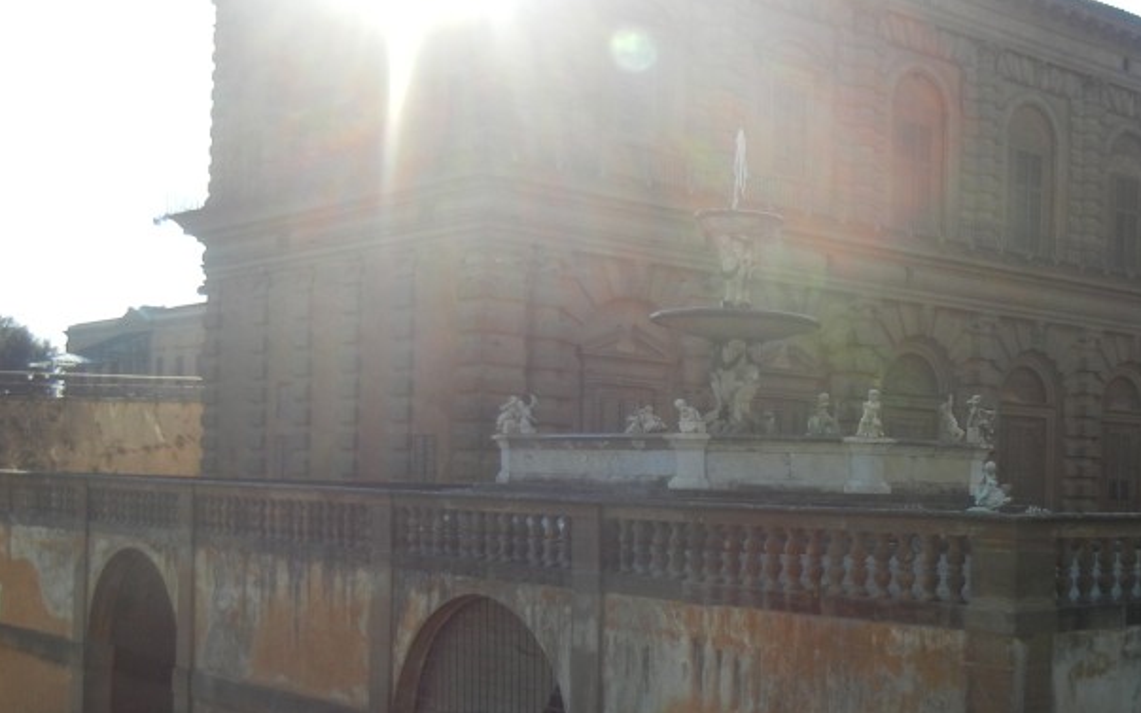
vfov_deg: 23.8
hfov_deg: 35.9
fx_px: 1679
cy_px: 509
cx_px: 965
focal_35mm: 54
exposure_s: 1/780
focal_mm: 5.4
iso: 160
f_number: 3.5
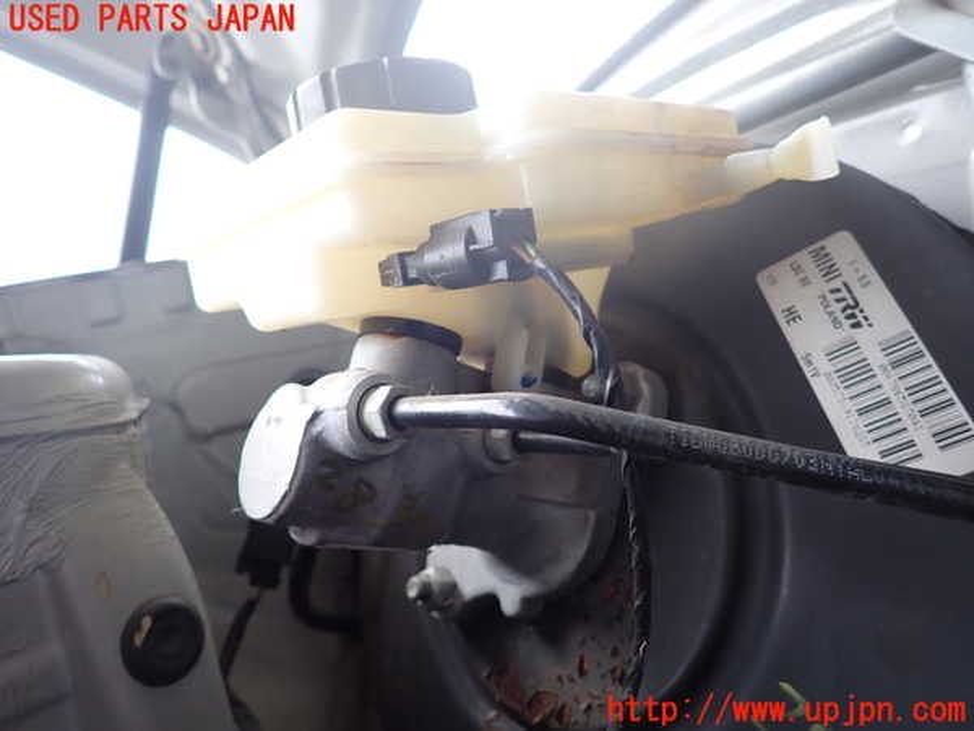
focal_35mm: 25
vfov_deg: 54.9
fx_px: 703
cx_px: 487
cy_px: 366
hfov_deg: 69.4
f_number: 2
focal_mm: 4.5
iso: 200
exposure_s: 1/100
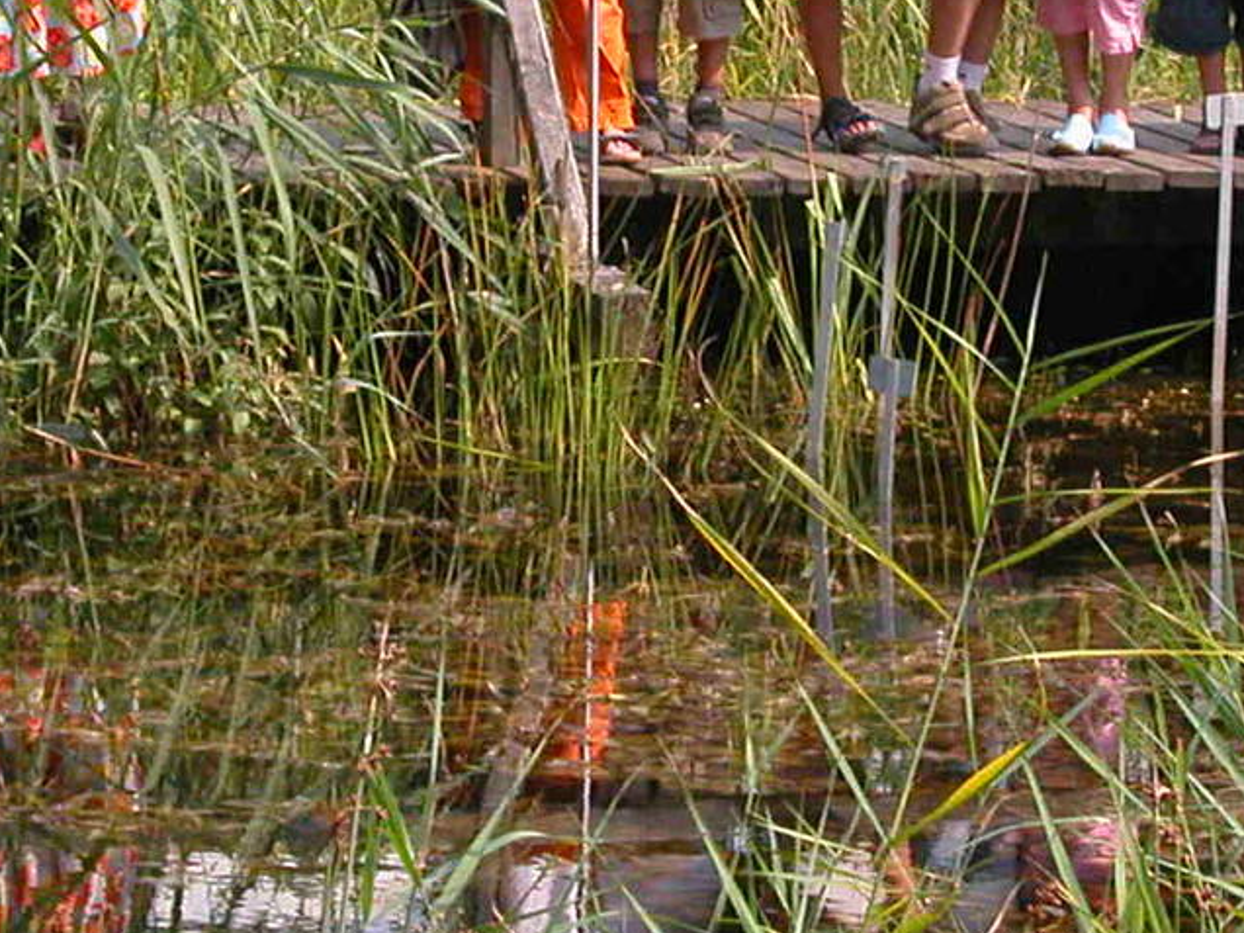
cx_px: 593
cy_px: 299
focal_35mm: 217
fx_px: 7798
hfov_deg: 9.1
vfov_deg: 6.8
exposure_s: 1/404
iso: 200
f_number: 6.6
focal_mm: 17.8
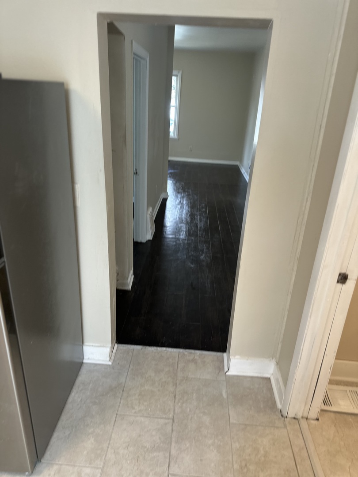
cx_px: 179
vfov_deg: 71.6
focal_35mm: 24
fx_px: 331
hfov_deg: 56.8
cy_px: 238
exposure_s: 1/120
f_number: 1.78
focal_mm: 6.86
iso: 125
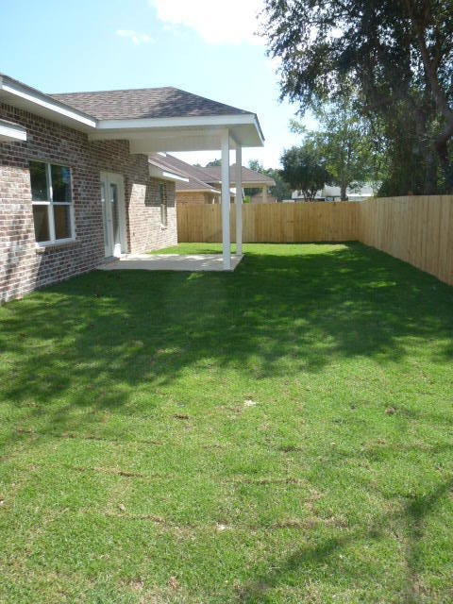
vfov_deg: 67.3
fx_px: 454
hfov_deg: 53.1
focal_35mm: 26
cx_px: 226
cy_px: 302
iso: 100
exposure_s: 1/640
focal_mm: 4.7
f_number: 3.4
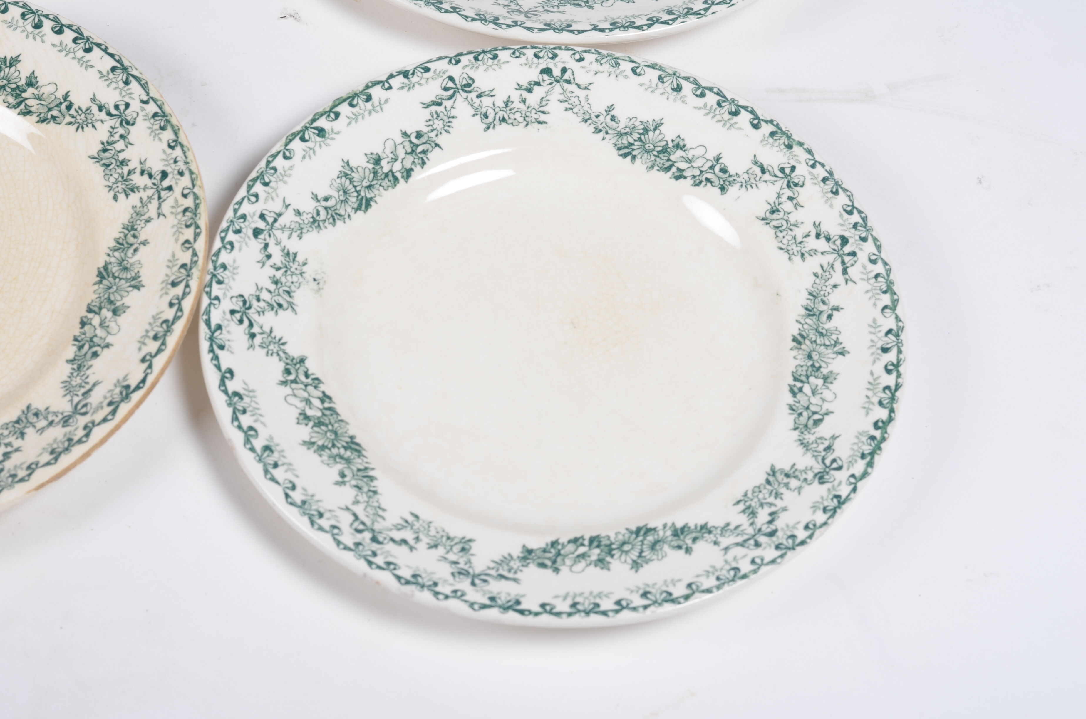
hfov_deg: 27.0
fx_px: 2258
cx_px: 543
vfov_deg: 18.1
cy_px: 360
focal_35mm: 75
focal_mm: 50
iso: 100
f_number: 11
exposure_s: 1/125
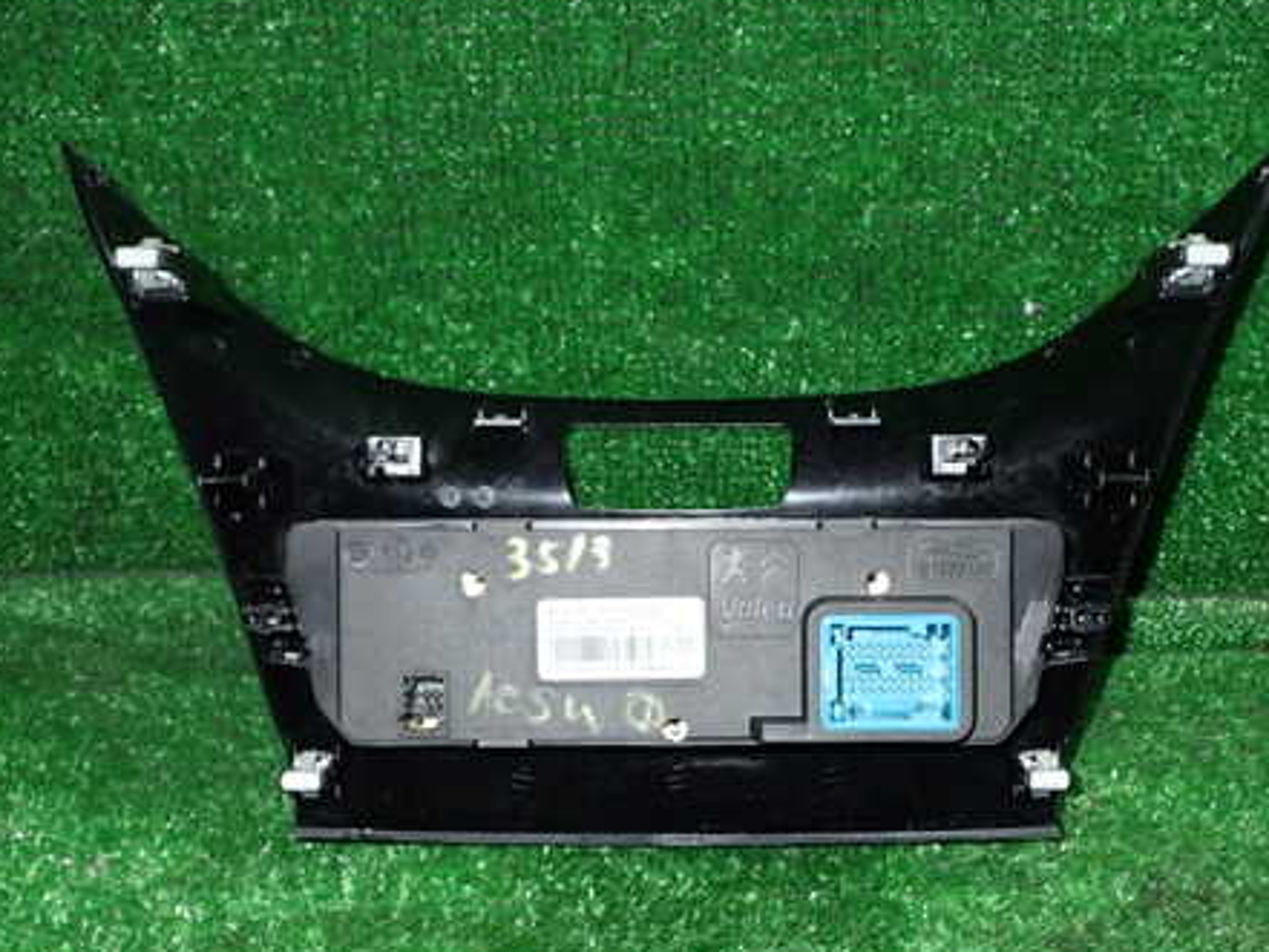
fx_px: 1797
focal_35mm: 49
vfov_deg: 29.7
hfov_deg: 38.8
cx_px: 708
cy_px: 512
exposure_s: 1/40
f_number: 7.1
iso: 800
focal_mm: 6.37
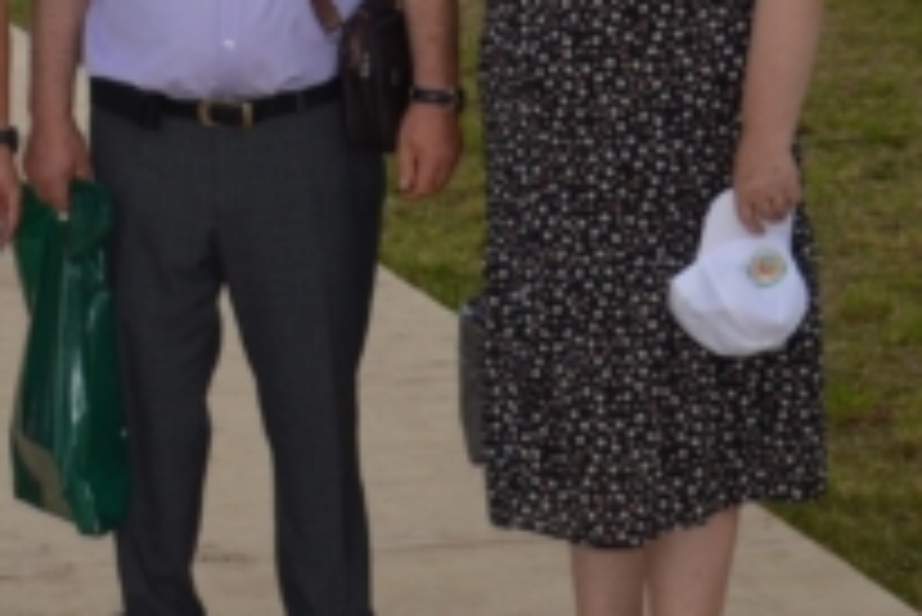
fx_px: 3152
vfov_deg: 11.0
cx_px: -108
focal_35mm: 123
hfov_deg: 16.1
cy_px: -54
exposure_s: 1/200
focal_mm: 28
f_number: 4
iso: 100
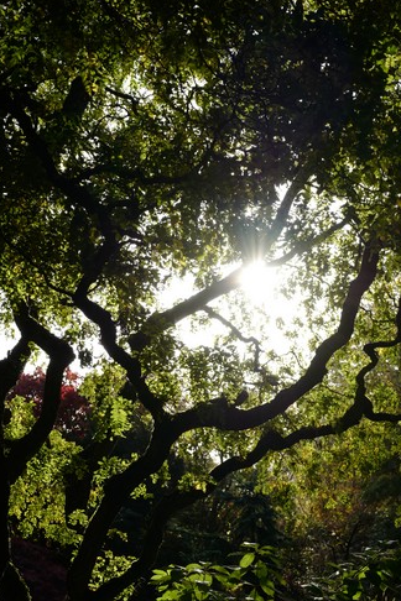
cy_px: 462
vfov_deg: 33.2
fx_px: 986
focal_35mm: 59
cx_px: 230
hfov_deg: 23.0
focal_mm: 28
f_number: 5
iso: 400
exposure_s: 1/1250
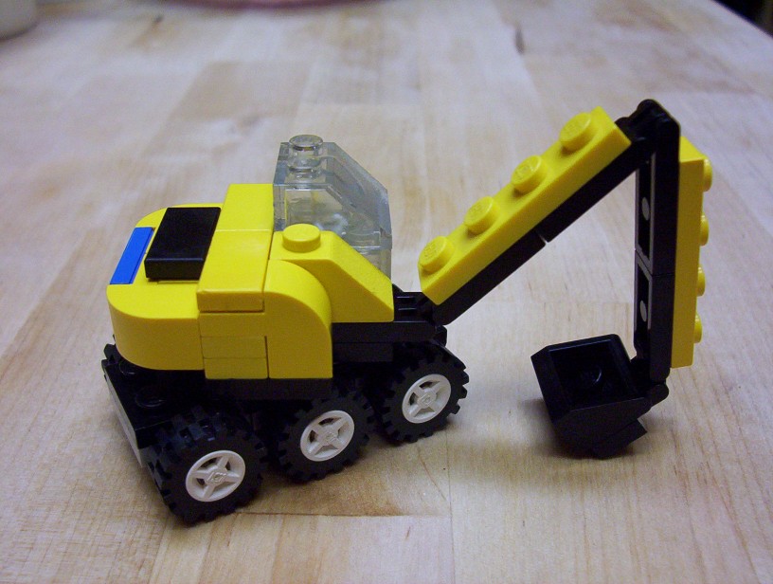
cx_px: 386
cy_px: 292
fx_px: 962
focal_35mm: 43
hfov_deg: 43.8
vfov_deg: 33.7
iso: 200
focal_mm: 5.77
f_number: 2.73
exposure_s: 1/82.2
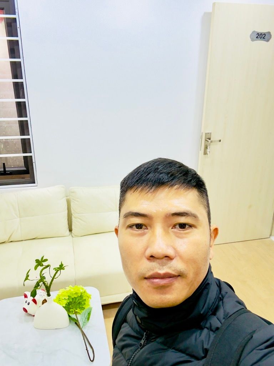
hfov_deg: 46.8
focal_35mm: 30
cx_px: 137
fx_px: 317
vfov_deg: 60.0
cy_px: 183
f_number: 1.9
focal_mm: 2.69
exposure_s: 1/50
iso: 125
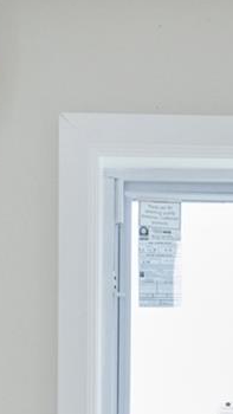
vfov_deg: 18.7
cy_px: 652
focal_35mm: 98
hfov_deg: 12.1
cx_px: 286
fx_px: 1076
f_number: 16
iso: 1600
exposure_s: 1/80
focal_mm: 16
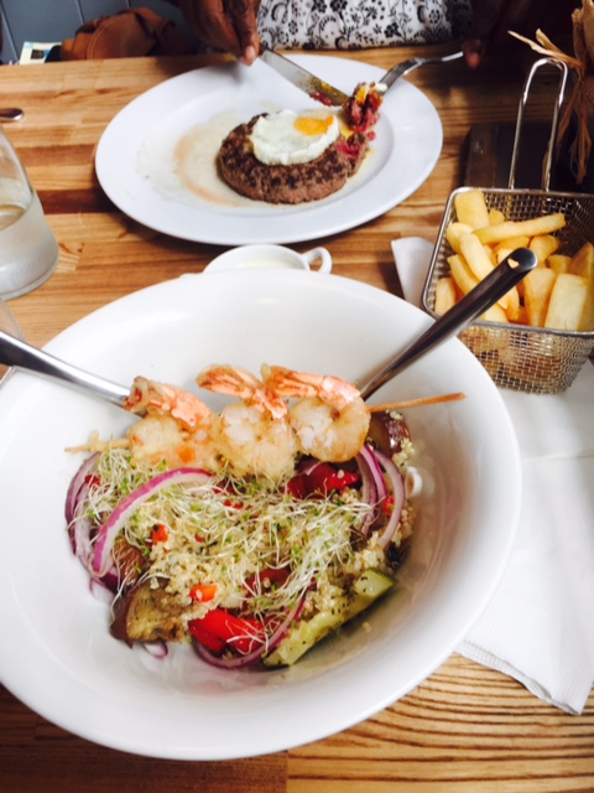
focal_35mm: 29
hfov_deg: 48.2
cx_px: 297
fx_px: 664
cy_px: 396
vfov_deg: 61.7
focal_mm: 4.15
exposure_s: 1/60
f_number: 2.2
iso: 40
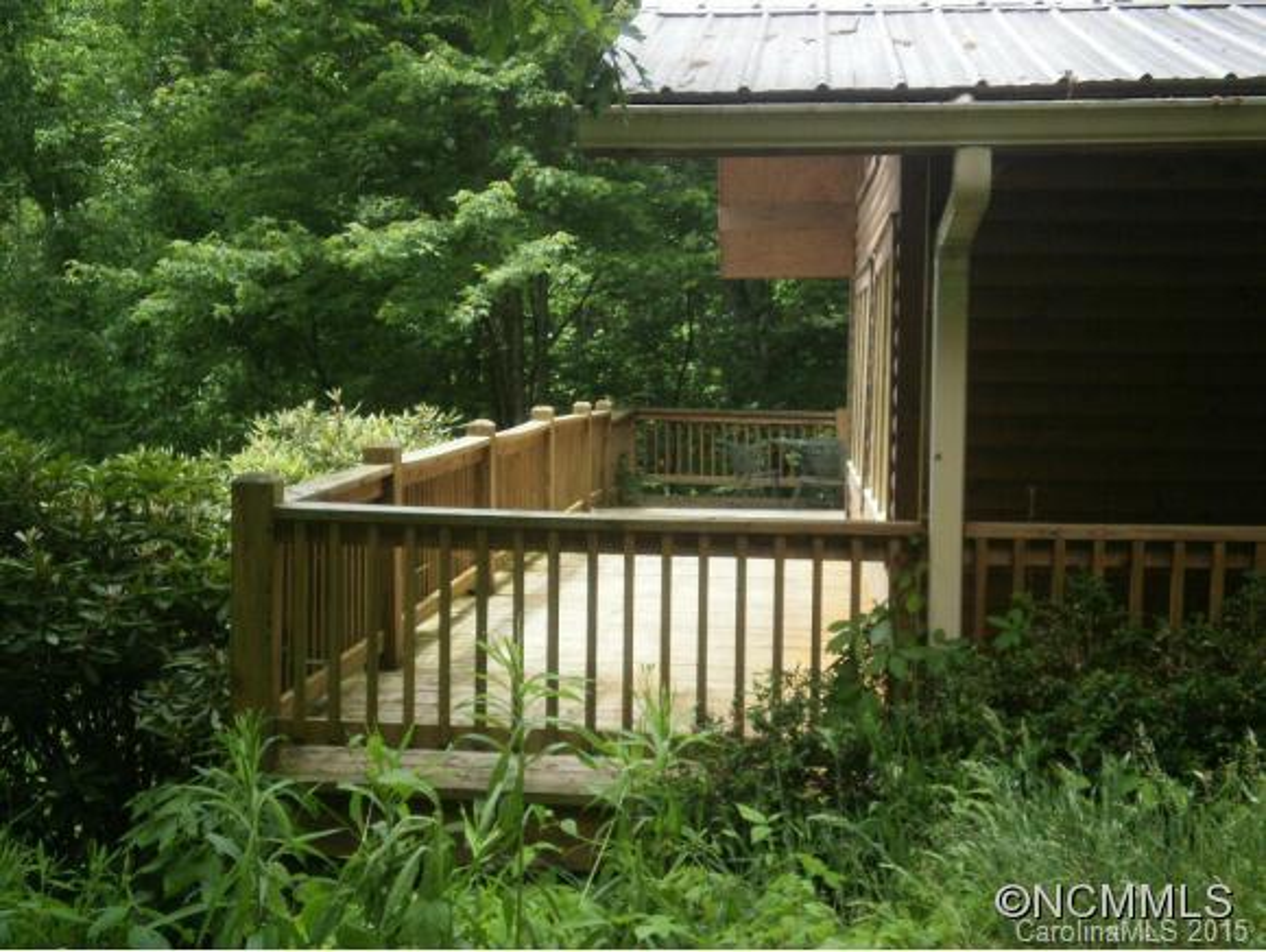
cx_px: 633
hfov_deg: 37.5
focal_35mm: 51
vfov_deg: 28.6
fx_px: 1867
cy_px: 476
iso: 100
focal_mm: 9.05
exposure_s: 1/250
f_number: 3.8
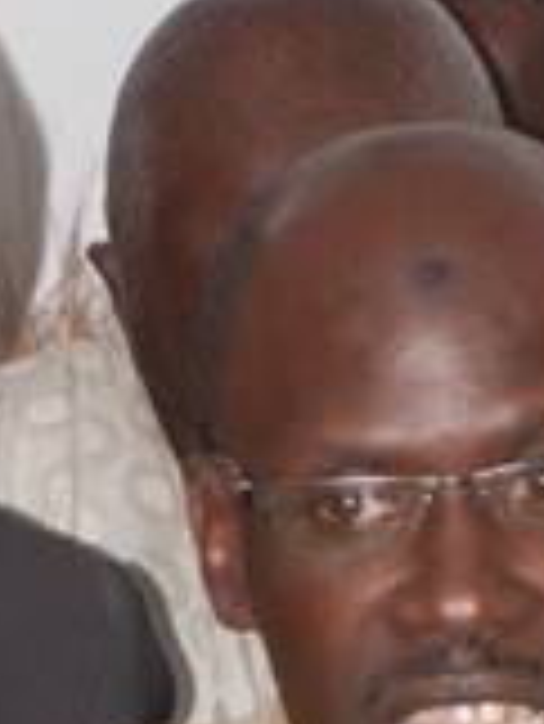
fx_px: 8852
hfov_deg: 3.5
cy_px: 877
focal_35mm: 423
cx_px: 456
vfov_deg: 4.7
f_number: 5.6
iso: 640
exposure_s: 1/60
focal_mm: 100
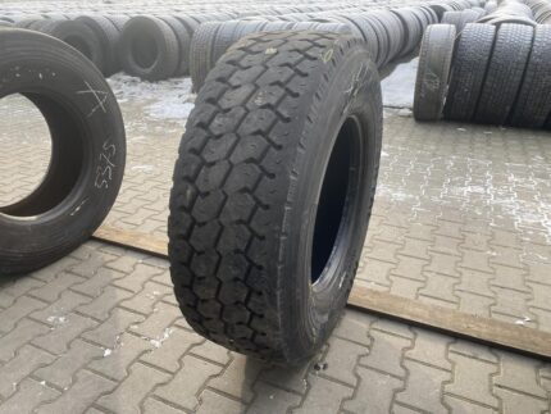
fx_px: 414
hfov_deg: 67.3
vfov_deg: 53.1
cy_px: 207
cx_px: 276
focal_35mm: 26
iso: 32
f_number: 1.8
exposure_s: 1/248
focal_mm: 4.25
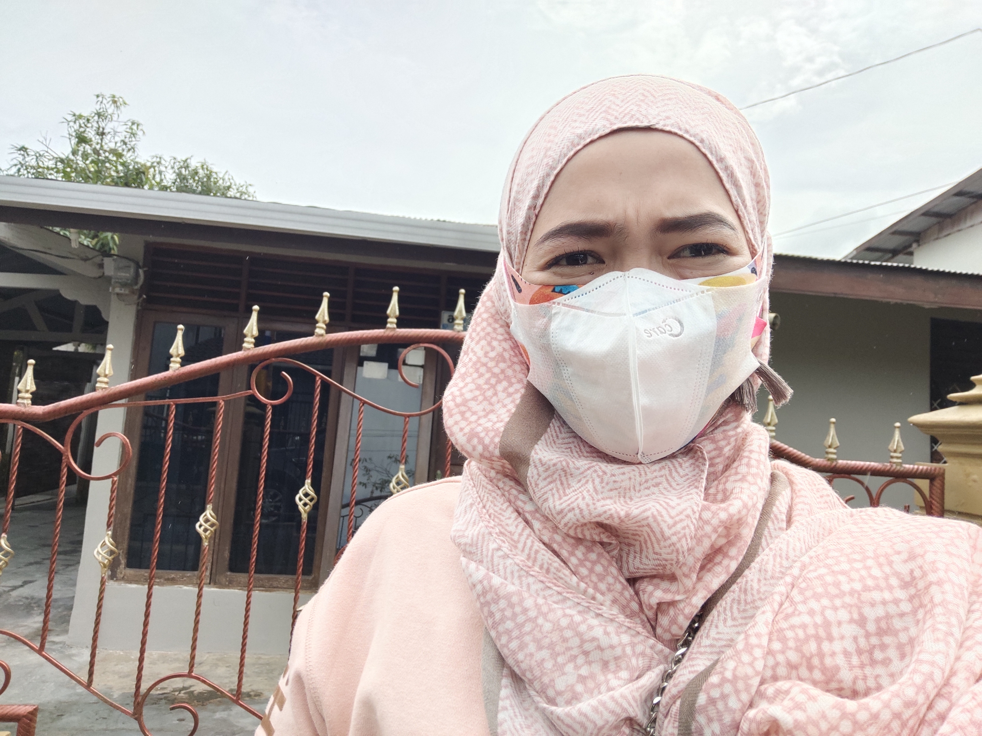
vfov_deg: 58.9
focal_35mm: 23
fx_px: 652
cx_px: 491
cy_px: 368
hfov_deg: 73.9
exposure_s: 1/595
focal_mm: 3.61
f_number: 2
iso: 50
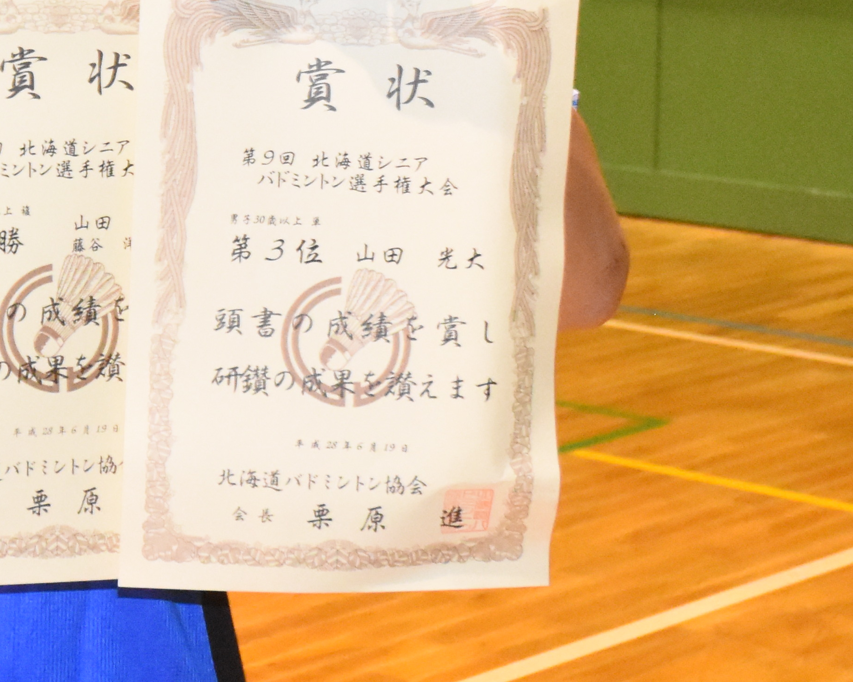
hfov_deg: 14.0
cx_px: -192
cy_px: -59
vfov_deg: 11.4
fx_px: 3371
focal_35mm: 134
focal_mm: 29
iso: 7200
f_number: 6.3
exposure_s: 1/60
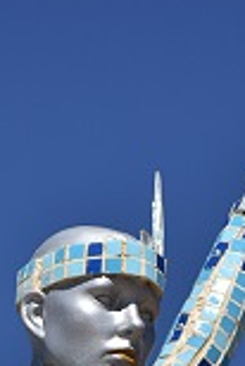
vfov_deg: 4.5
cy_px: 477
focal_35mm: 452
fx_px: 4608
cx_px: 96
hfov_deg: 3.0
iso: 200
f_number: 8
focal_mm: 105
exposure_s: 1/2500
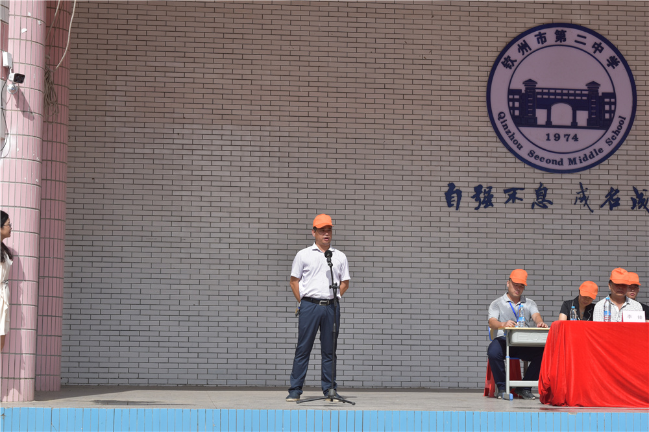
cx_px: 324
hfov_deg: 24.6
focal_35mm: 82
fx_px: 1487
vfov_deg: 16.5
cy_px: 216
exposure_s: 1/1000
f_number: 5.6
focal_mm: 55
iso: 200
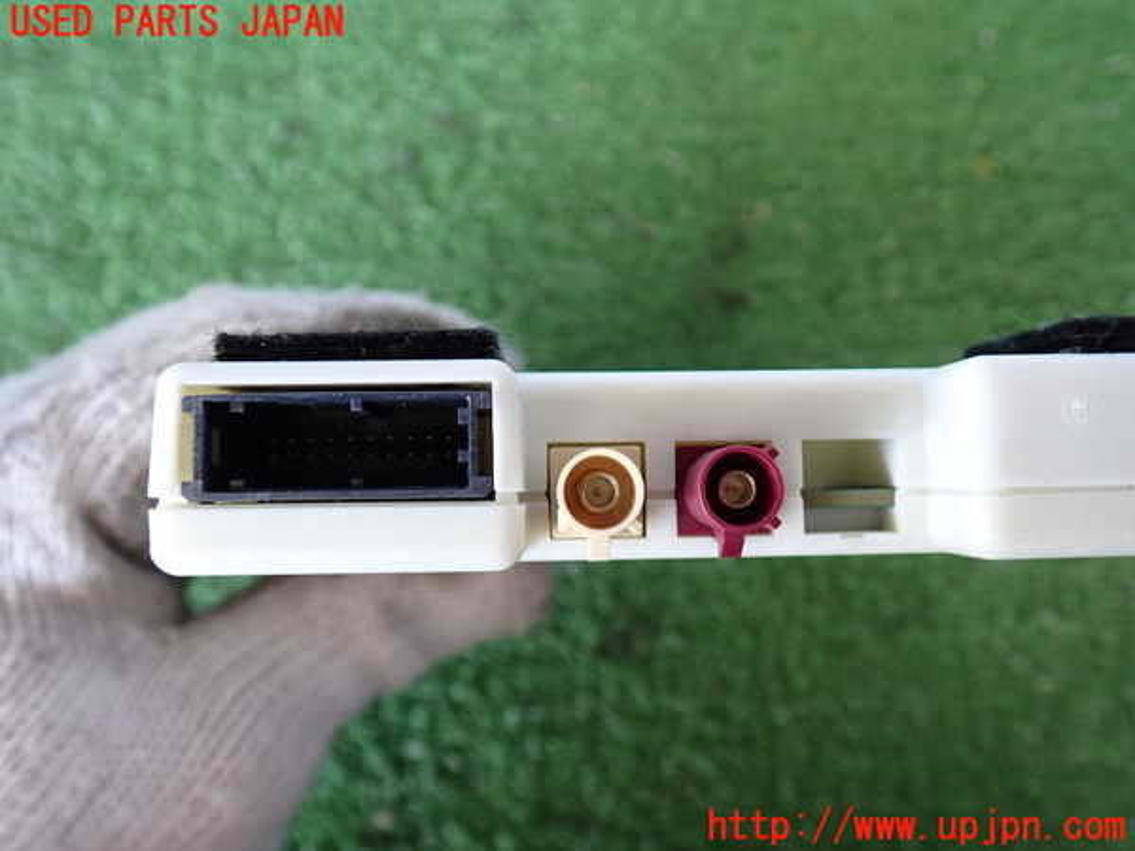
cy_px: 426
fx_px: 1049
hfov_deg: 56.8
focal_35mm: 32
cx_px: 568
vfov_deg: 44.2
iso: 250
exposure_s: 1/30
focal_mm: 5.79
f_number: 2.4
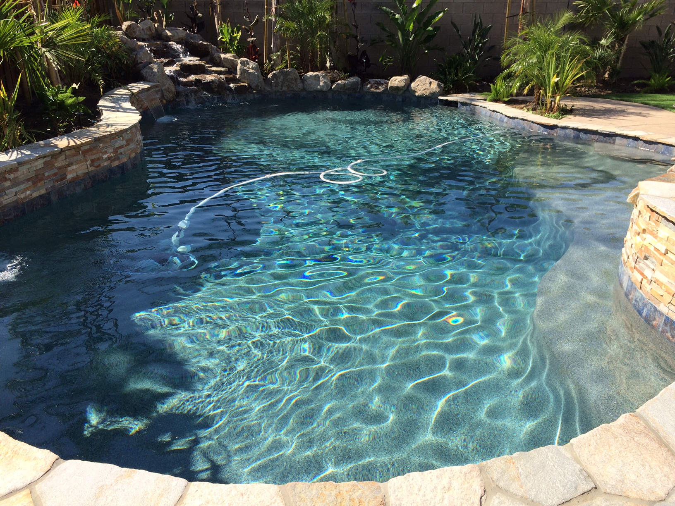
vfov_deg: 46.8
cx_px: 338
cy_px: 253
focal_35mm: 30
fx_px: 585
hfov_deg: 60.0
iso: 32
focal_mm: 4.12
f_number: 2.2
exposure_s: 1/1368
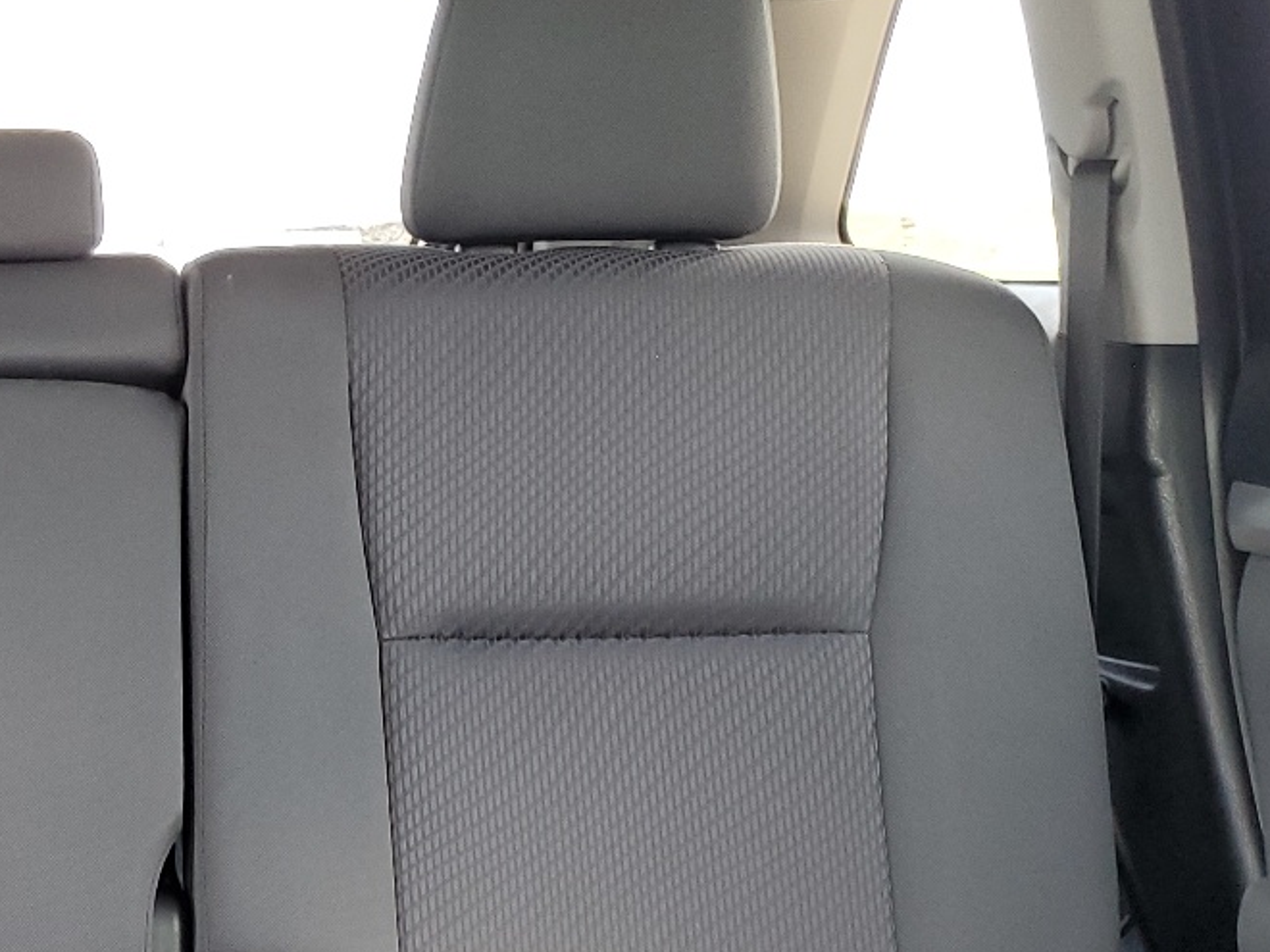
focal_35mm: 63
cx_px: 4
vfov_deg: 22.8
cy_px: 829
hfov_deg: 28.8
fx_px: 2311
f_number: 1.5
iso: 83
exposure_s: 1/60.2
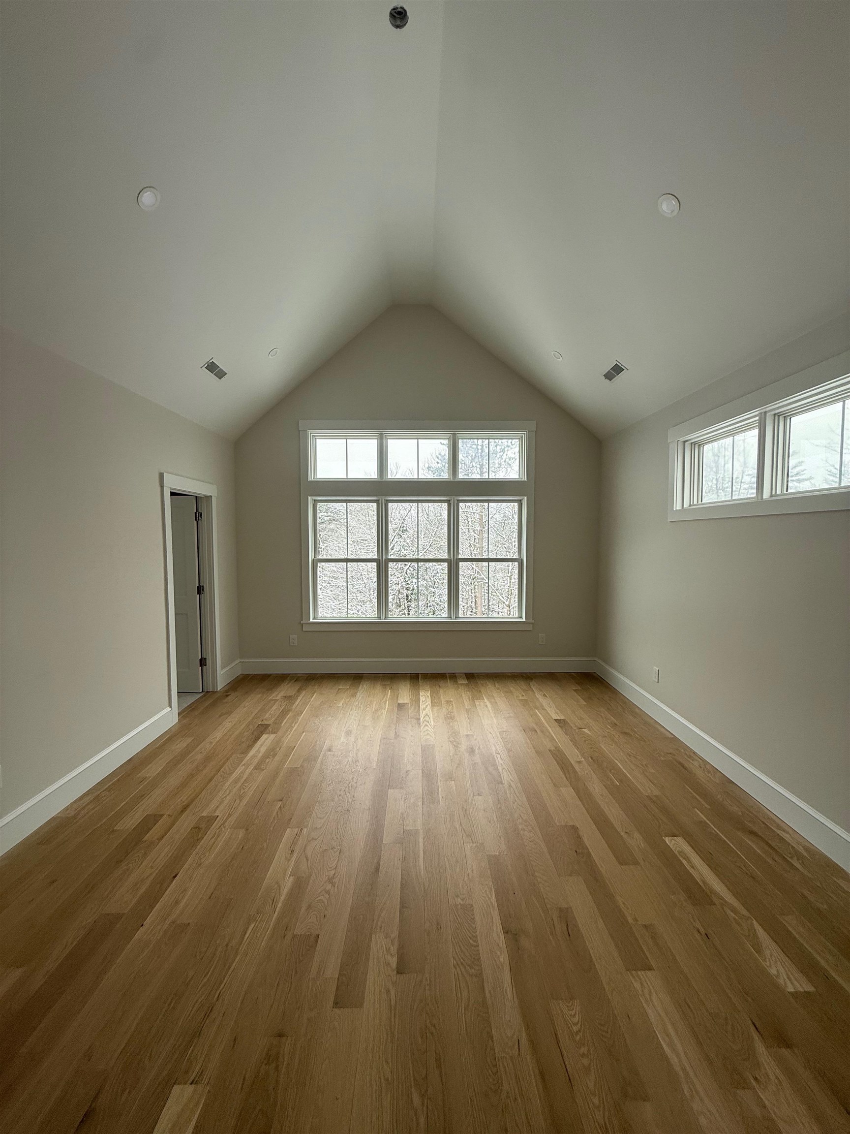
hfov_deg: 85.7
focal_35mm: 14
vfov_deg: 102.1
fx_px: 458
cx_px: 425
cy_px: 567
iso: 50
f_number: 2.2
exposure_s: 1/153
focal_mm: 2.22
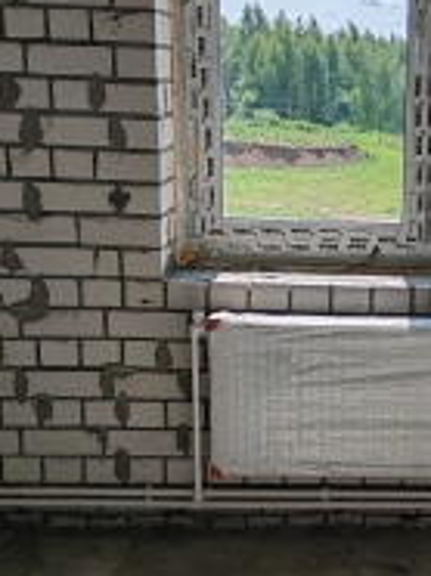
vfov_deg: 28.5
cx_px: 439
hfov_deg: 20.8
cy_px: 338
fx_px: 1131
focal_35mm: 68
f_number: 1.9
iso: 50
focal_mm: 6.12
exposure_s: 1/510
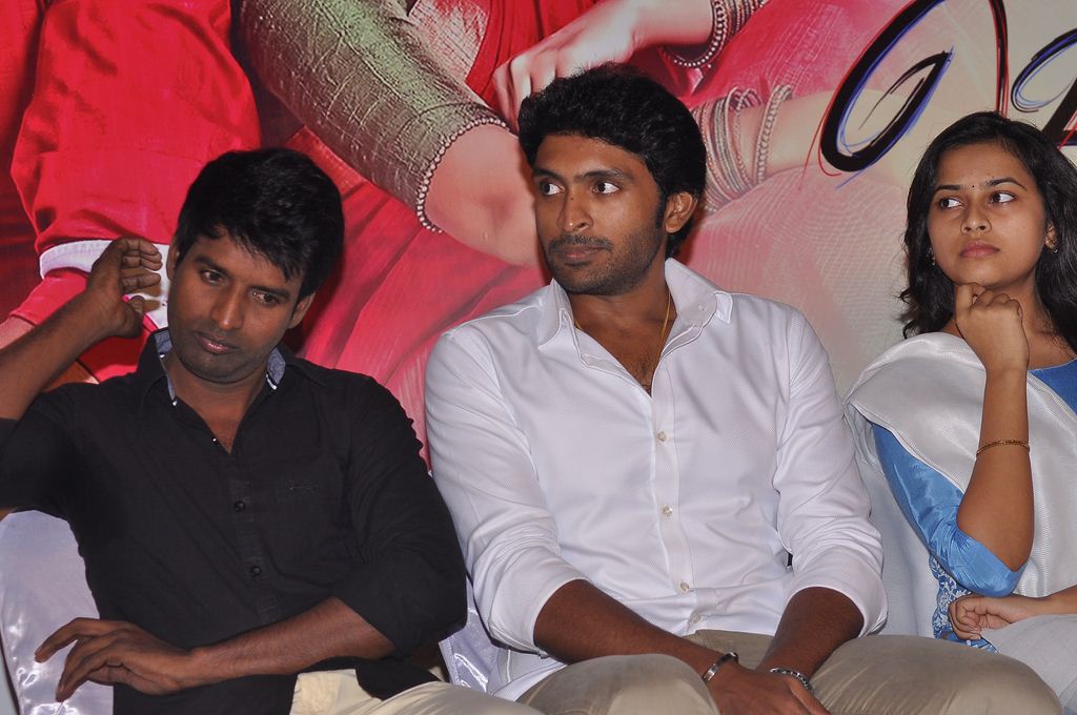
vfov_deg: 9.6
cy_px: 358
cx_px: 538
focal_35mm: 142
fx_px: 4258
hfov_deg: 14.4
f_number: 5.6
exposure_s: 1/80
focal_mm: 95
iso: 400
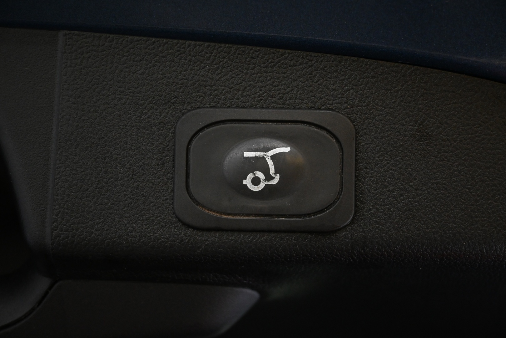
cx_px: 253
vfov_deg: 27.3
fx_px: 696
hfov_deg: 40.0
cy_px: 169
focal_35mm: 50
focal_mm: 33
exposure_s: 1/50
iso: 2200
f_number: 5
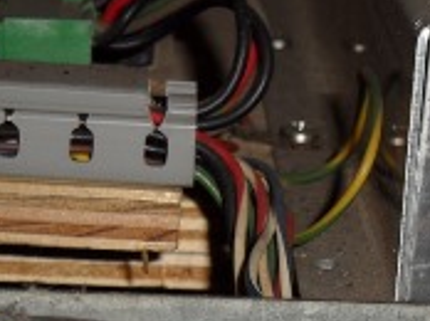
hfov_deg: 13.0
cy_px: 370
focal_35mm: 152
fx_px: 1886
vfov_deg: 9.6
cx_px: 287
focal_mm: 10.6
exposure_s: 1/60
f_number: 11.3
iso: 100
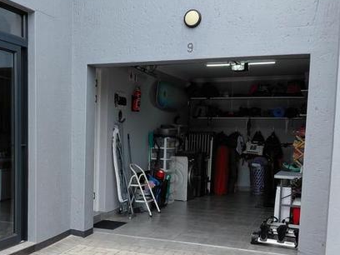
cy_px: 185
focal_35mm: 49
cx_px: 88
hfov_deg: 38.0
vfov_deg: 29.3
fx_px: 481
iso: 50
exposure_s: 1/268
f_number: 1.8
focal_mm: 4.69
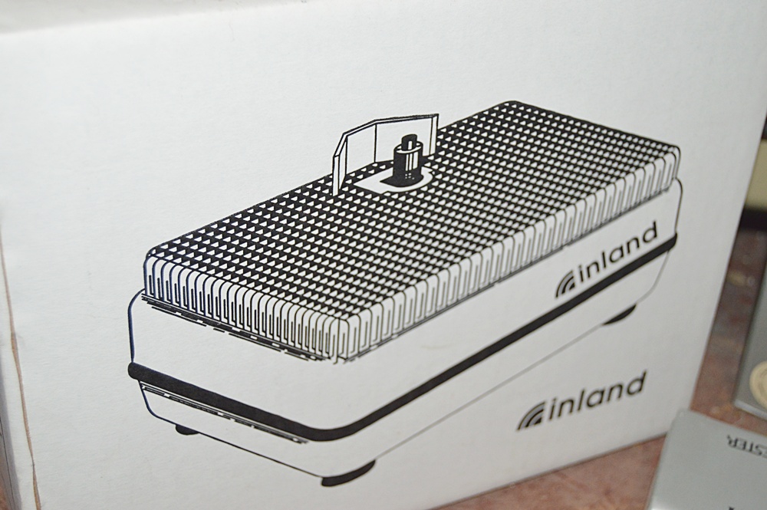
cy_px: 255
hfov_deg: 38.9
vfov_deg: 26.4
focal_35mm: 51
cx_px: 384
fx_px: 1086
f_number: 4.5
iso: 1250
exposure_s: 1/60
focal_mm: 34
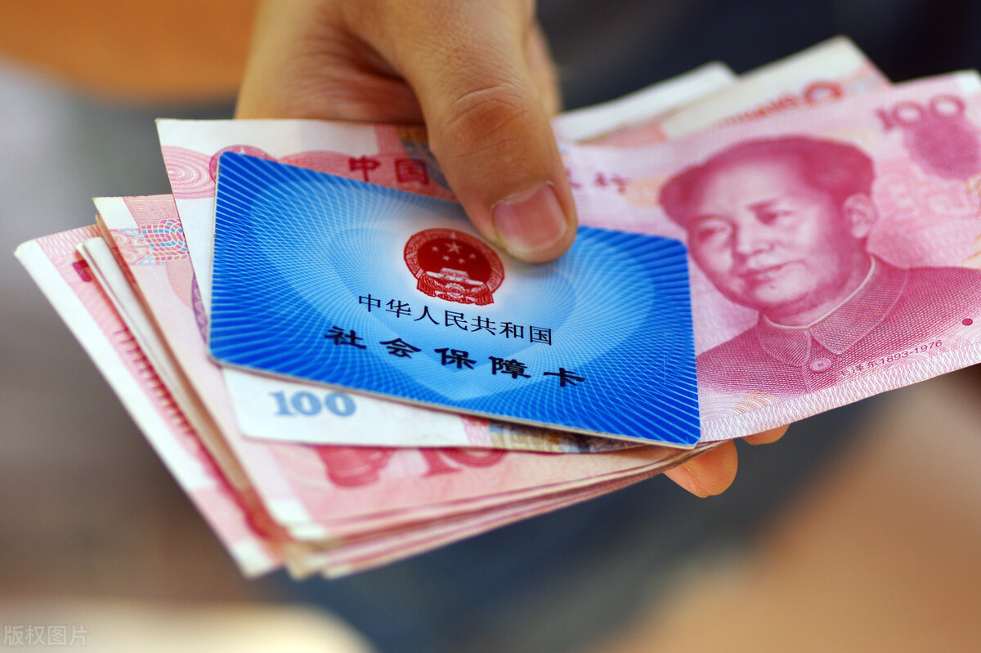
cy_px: 326
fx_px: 4086
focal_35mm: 150
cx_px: 490
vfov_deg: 9.1
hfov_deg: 13.7
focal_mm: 100
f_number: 2.8
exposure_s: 1/500
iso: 160
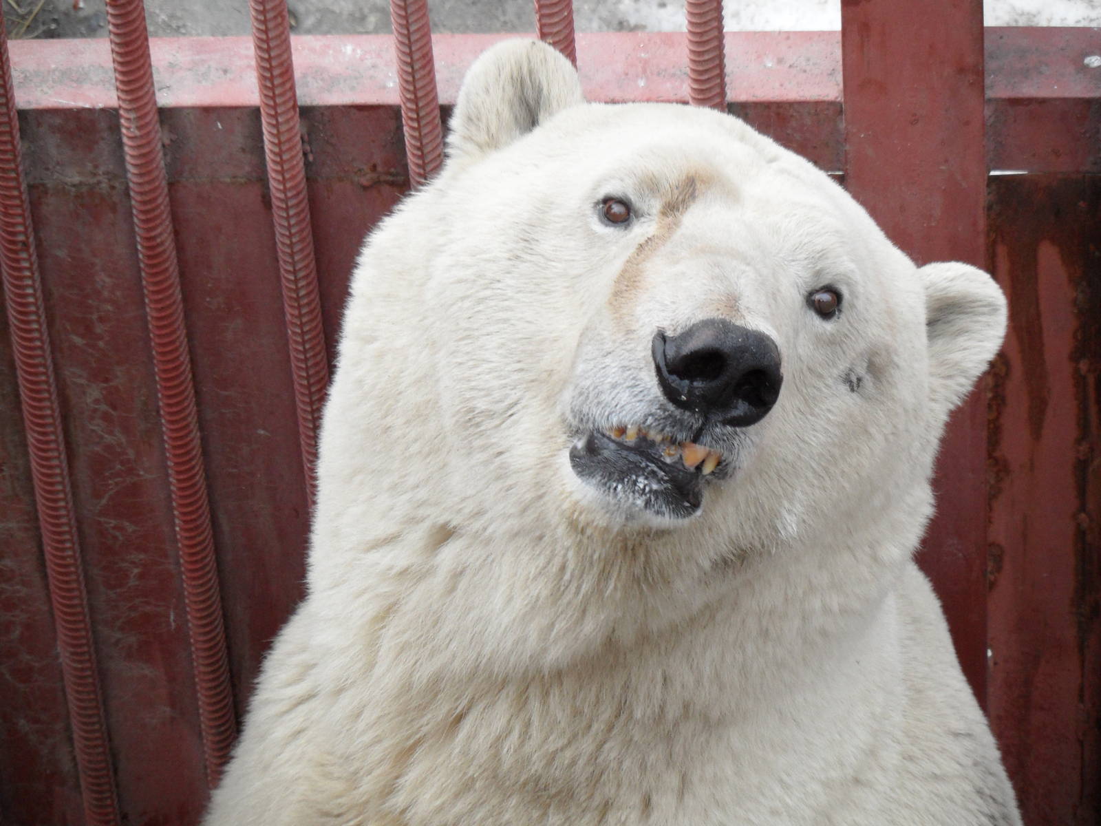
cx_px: 550
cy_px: 413
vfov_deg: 7.1
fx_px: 6679
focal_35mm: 210
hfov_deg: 9.4
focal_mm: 34.8
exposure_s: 1/250
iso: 200
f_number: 4.6
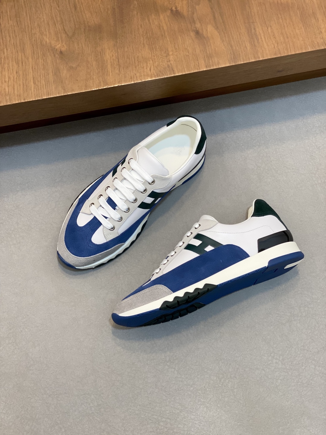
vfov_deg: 36.8
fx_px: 653
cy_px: 218
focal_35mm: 52
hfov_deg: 28.0
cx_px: 163
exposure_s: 1/100
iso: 100
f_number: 2
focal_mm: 6
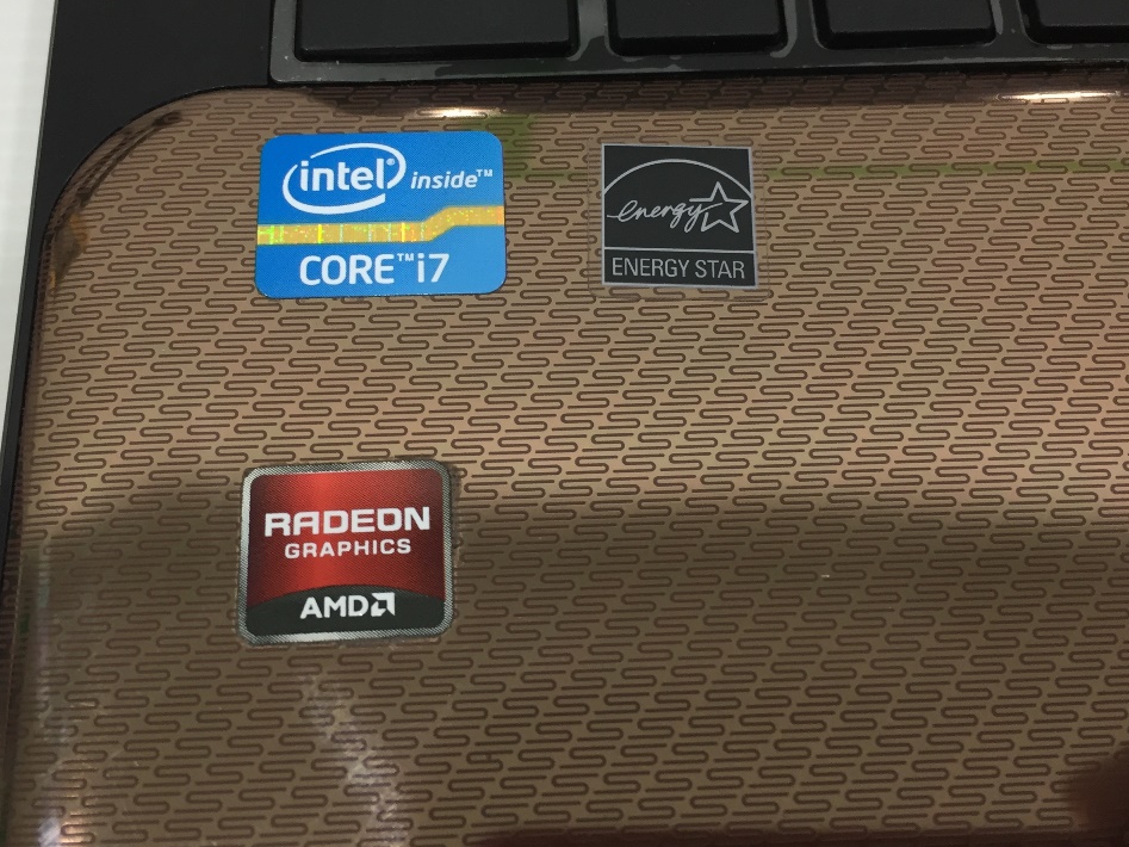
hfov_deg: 46.8
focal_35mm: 40
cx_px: 521
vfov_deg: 35.6
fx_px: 1304
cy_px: 293
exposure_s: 1/33
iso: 80
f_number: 2.2
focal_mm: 4.15
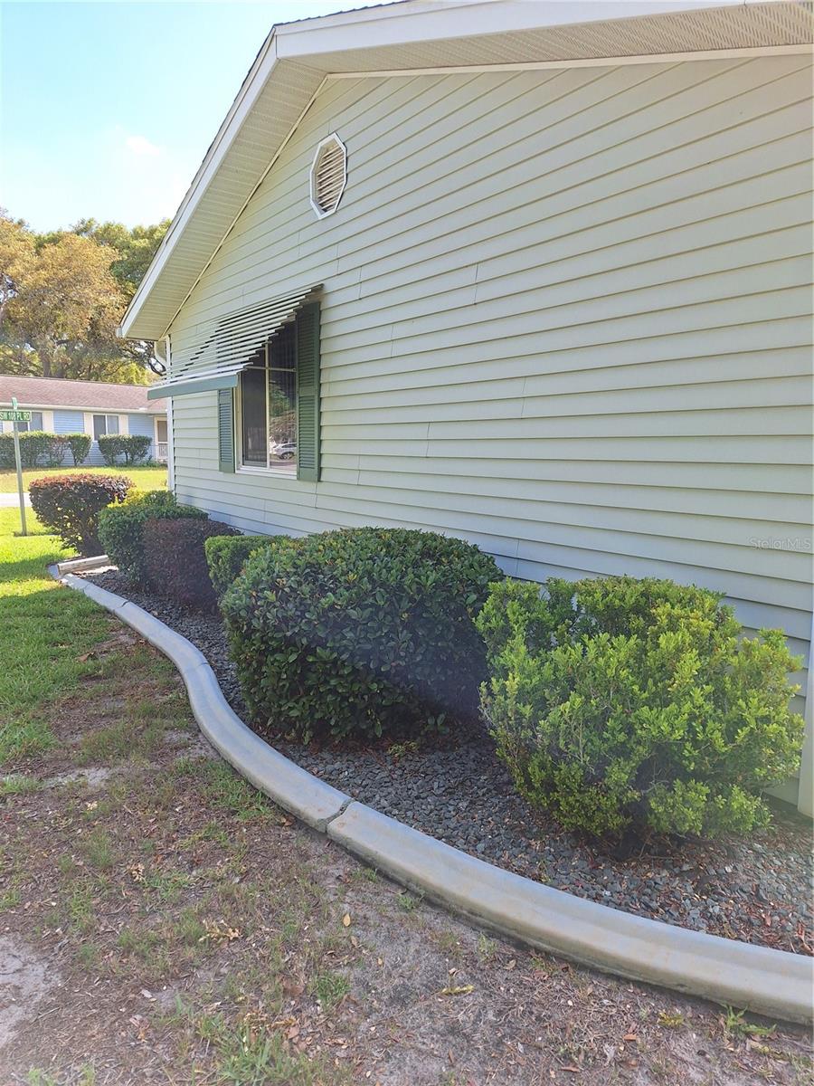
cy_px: 543
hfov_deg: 58.9
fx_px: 721
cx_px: 407
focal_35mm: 23
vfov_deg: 73.9
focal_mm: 5.54
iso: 40
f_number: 1.8
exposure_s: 1/935
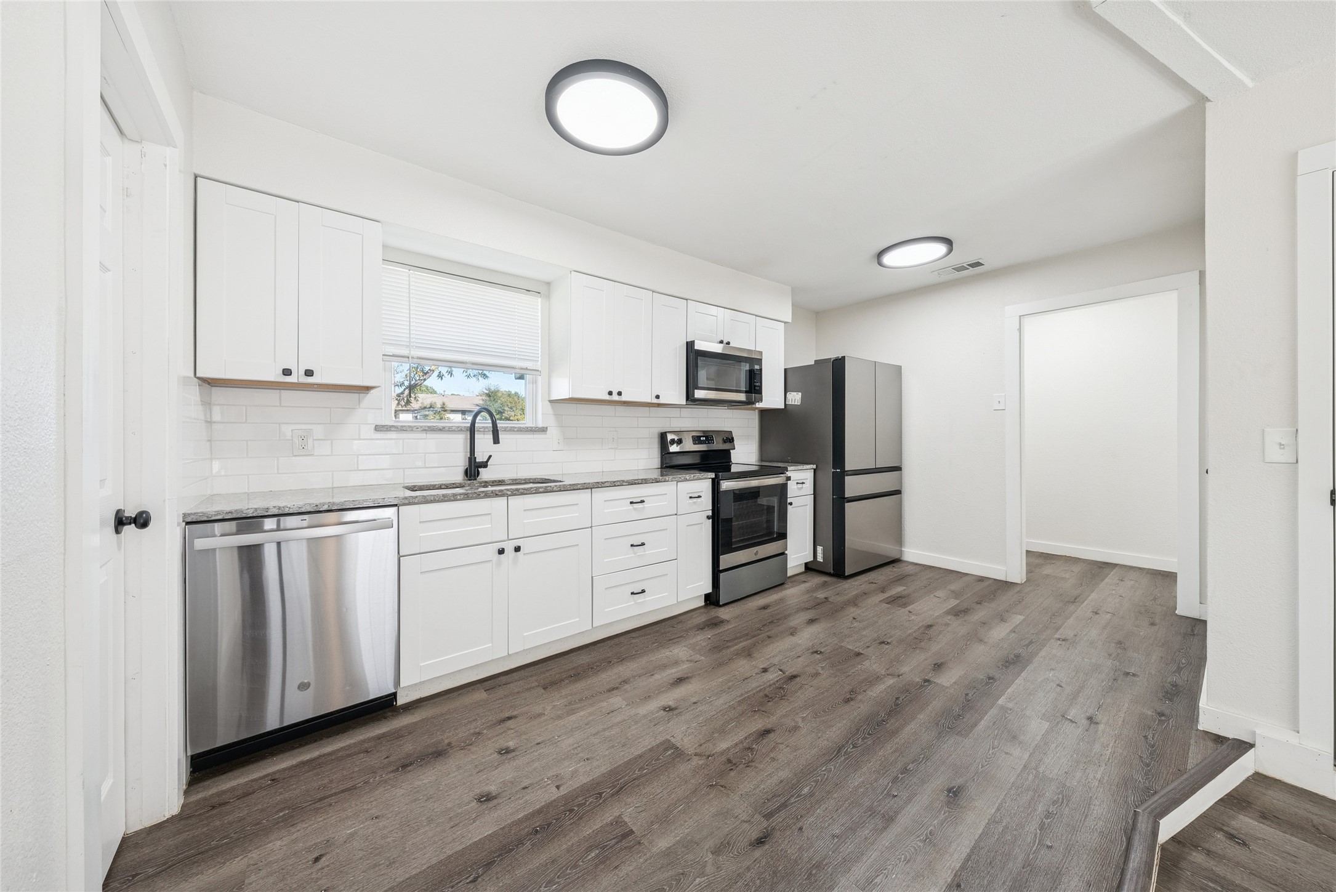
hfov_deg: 112.6
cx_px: 668
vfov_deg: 90.1
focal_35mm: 12
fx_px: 446
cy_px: 446
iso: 320
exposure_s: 1/10
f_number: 10
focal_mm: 12
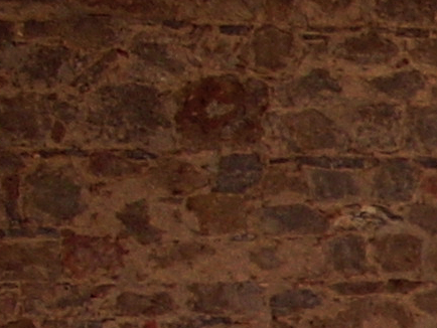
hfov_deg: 8.0
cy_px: 600
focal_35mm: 218
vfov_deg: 6.7
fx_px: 2754
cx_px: 1209
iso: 64
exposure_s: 1/155
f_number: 2.8
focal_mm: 6.2
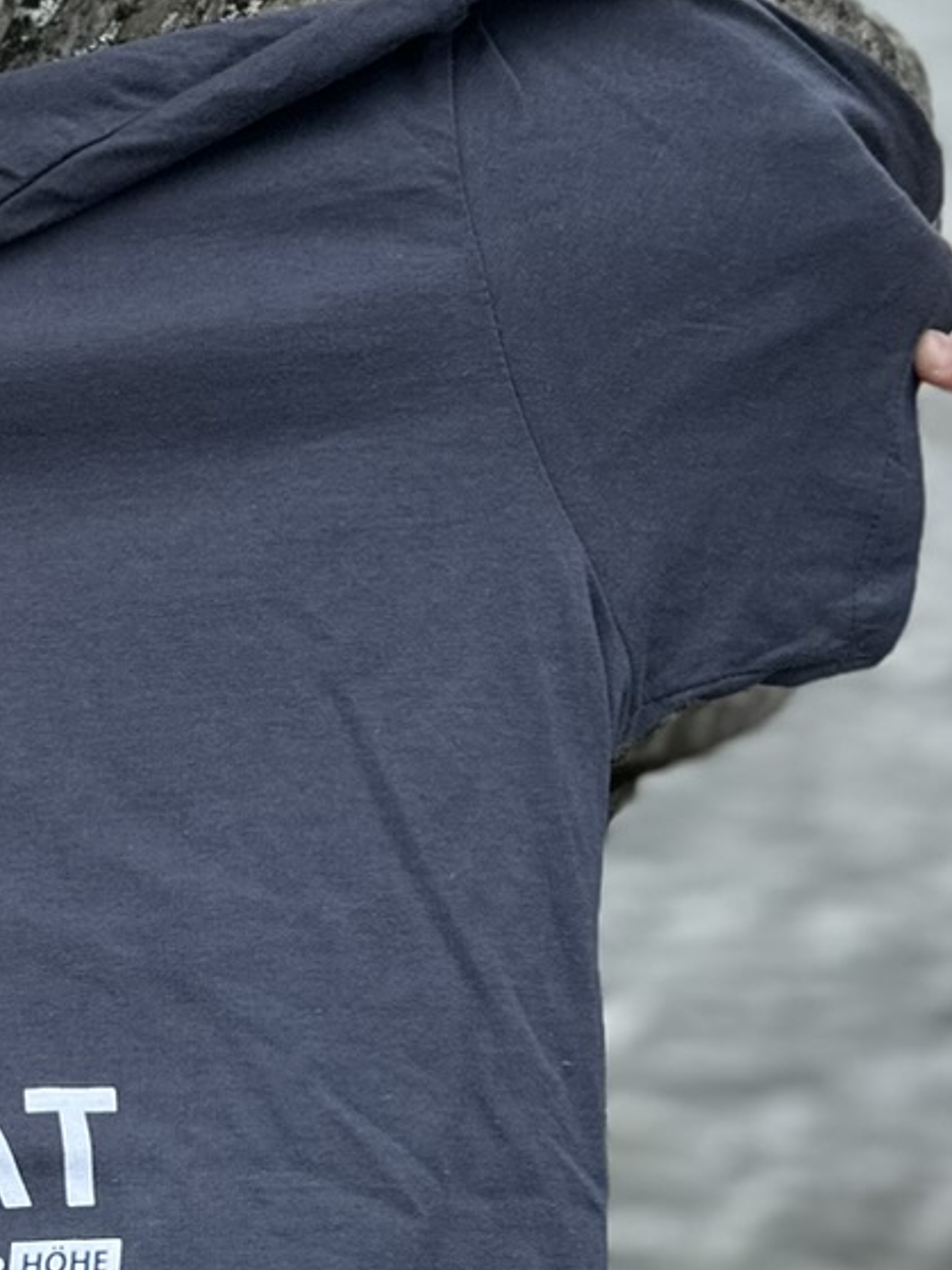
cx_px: -352
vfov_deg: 22.1
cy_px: 364
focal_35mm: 88
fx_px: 3228
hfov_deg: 15.8
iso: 80
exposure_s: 1/1779
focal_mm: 6.86
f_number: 1.78
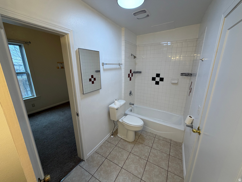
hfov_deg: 102.1
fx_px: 98
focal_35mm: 14
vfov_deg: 85.7
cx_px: 121
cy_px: 91
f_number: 2.2
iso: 125
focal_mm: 2.22
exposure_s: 1/120
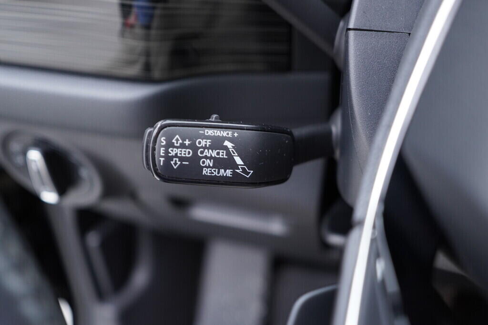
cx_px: 244
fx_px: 488
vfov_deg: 36.9
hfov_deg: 53.1
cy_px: 162
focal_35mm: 36
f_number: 2.8
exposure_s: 1/40
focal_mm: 24
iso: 500
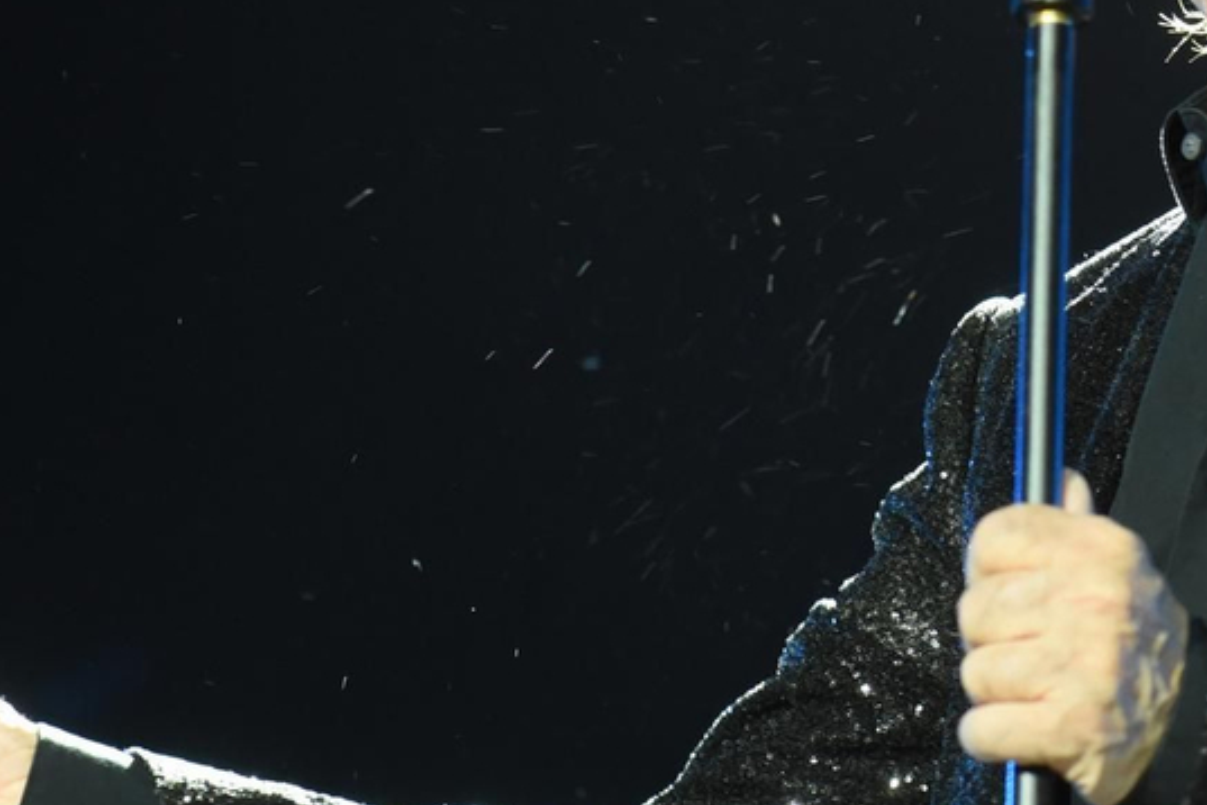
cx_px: 1189
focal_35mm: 304
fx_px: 10192
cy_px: 166
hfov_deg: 6.8
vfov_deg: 4.5
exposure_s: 1/100
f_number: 4
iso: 2200
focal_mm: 102
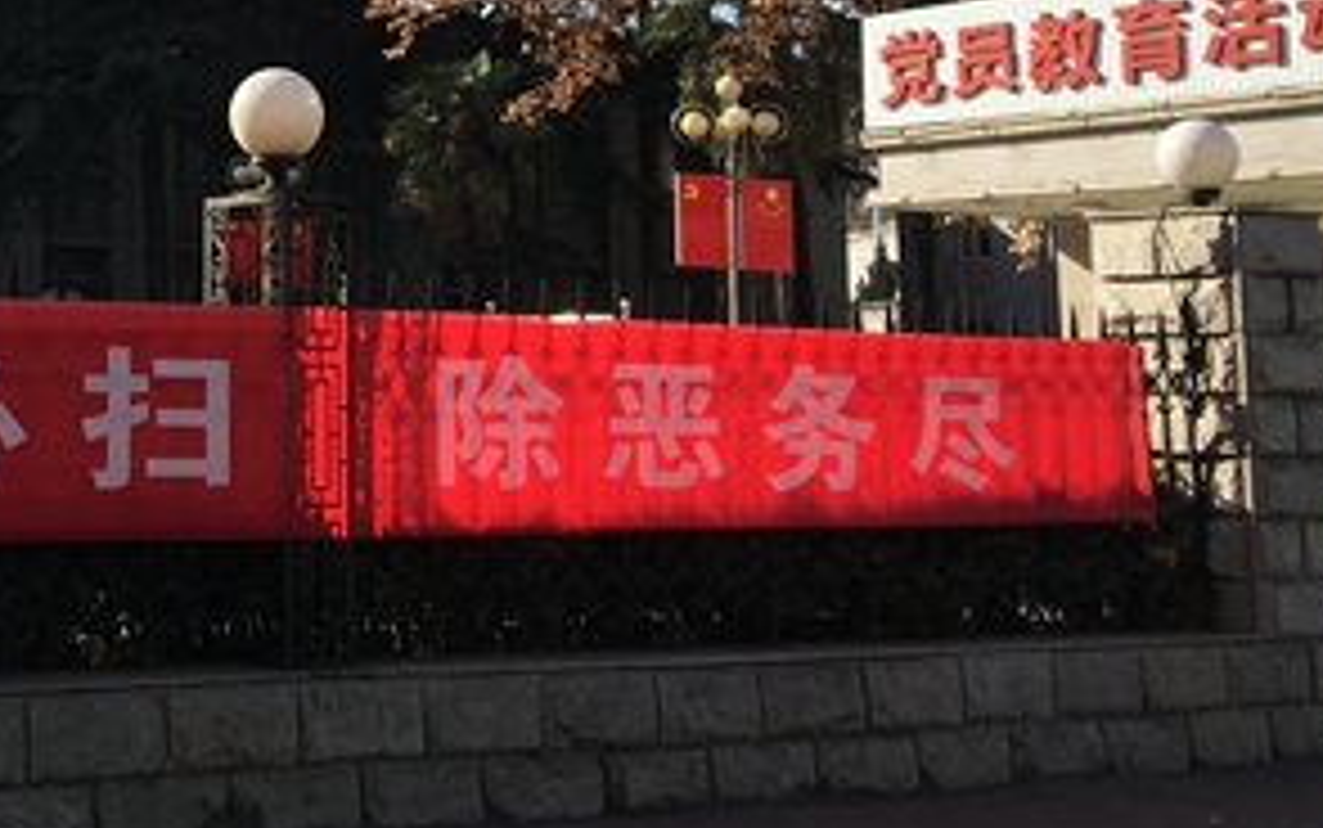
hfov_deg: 28.8
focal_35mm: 67
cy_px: 63
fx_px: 2417
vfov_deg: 19.1
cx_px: 22
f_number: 2.2
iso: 25
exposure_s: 1/1115
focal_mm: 4.15
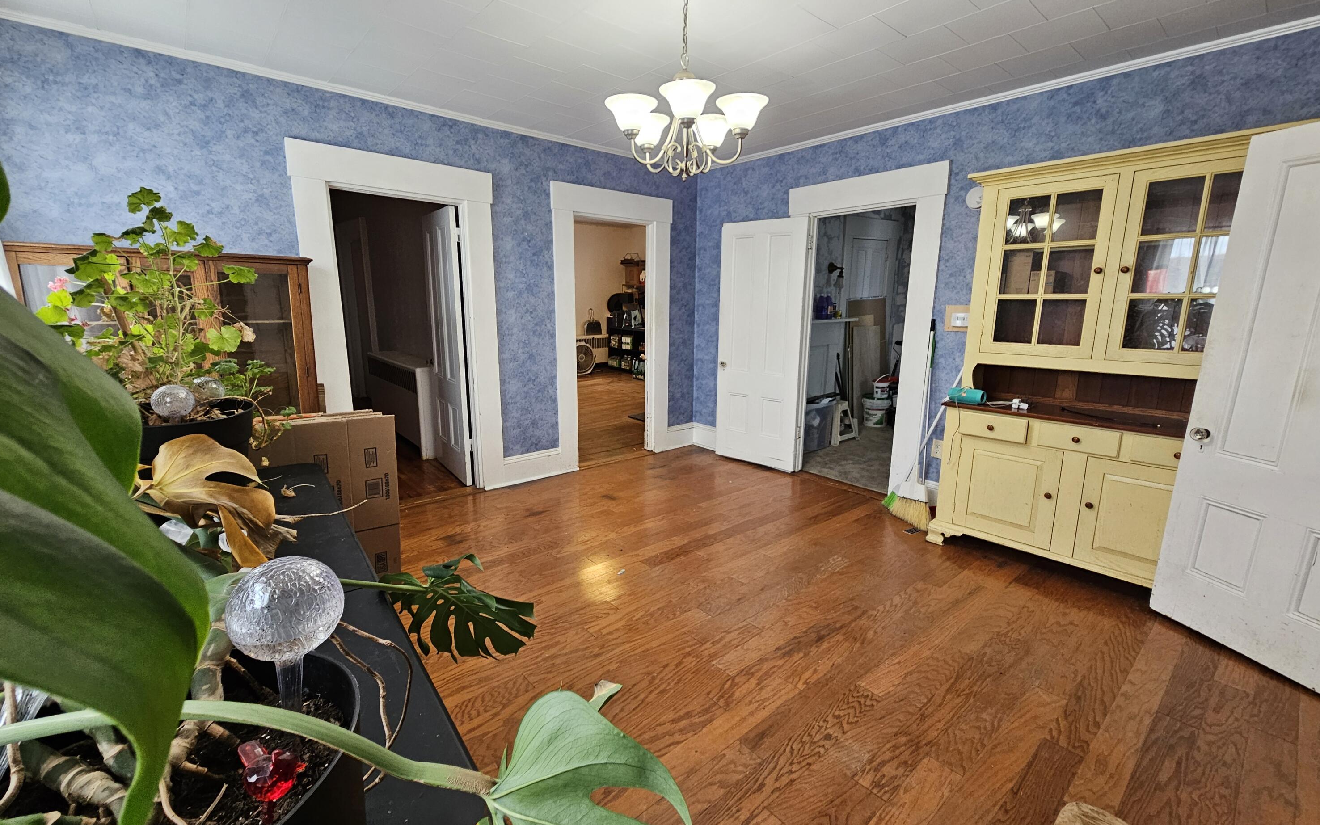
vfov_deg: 78.6
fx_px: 504
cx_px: 657
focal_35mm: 14
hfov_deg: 105.3
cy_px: 421
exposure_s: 1/60
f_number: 2.2
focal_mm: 2.2
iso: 200
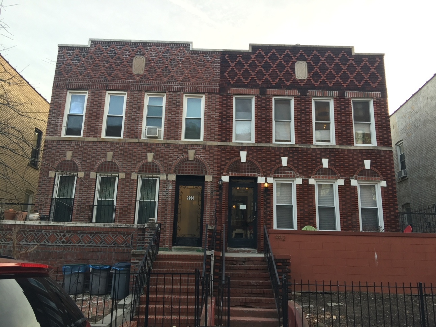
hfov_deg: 61.7
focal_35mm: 29
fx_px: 365
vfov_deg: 48.2
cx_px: 218
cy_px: 164
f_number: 2.2
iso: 50
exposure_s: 1/120
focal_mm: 4.15
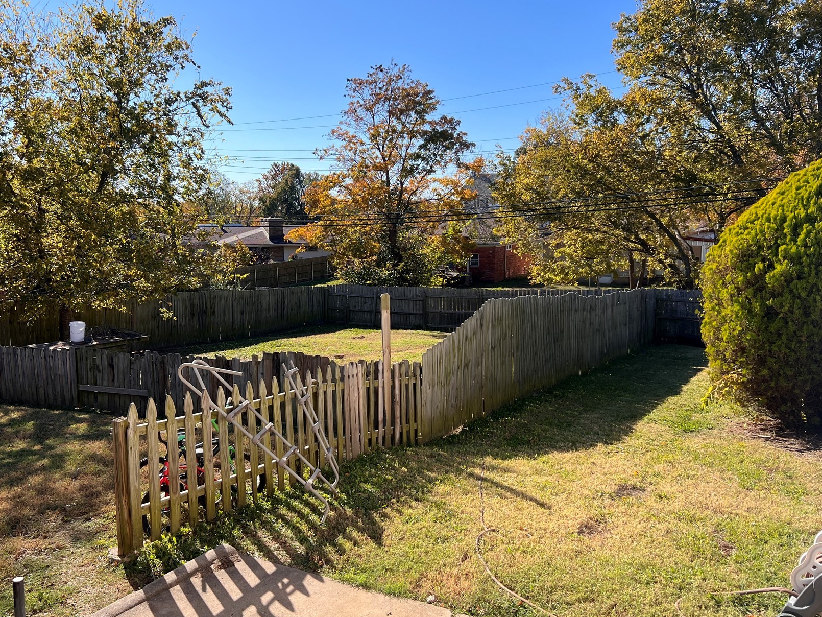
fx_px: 736
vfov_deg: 45.4
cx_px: 350
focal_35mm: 31
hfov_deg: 58.1
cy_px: 322
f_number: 1.5
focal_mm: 5.7
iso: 50
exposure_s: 1/2353
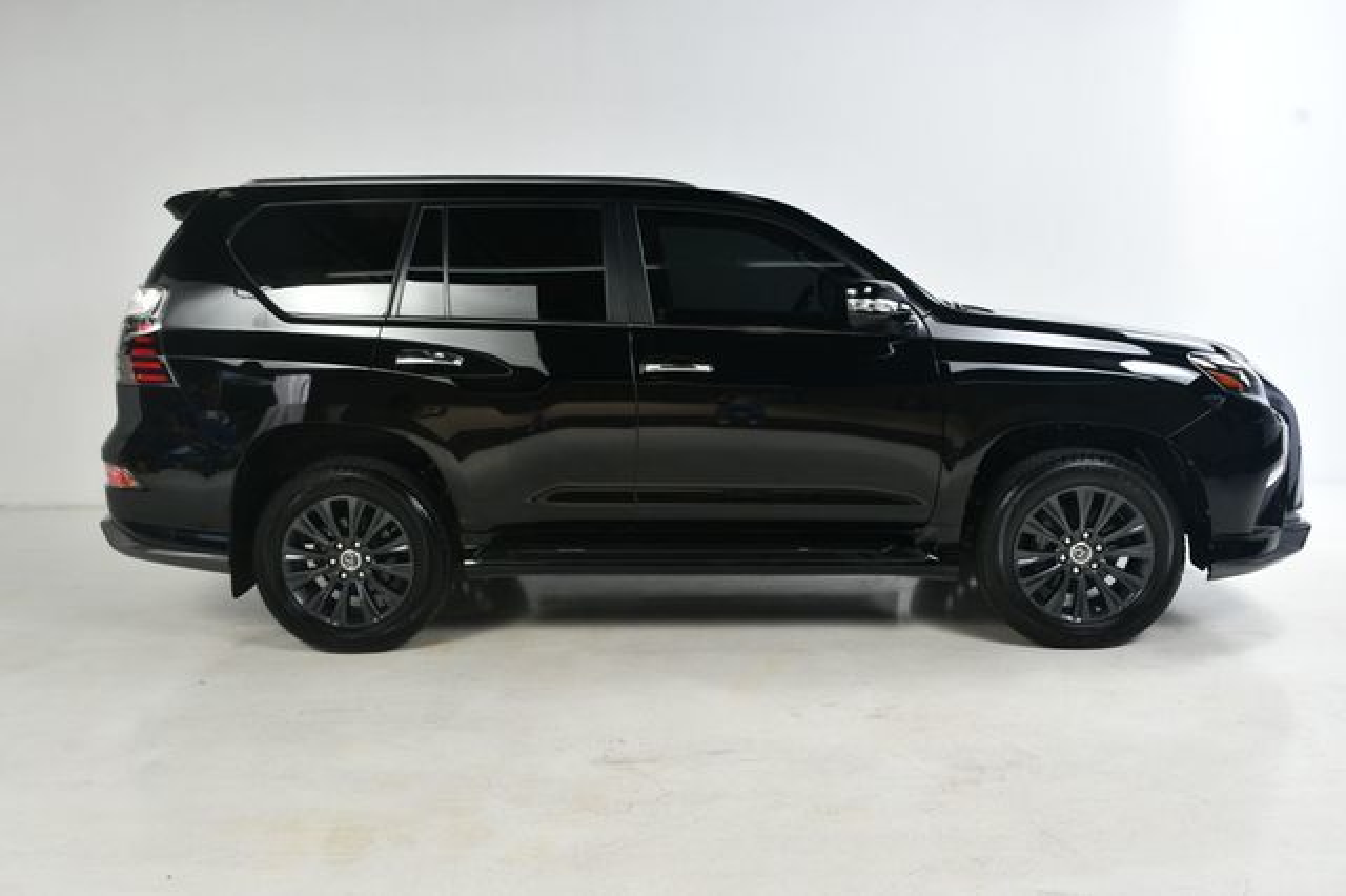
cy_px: 448
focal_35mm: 33
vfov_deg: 39.9
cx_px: 673
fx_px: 1233
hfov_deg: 57.2
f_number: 10
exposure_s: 1/160
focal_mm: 22
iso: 100
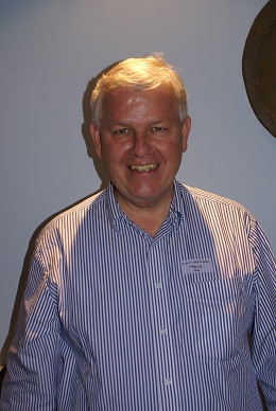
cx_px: 138
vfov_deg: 37.8
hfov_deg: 25.8
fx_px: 602
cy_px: 206
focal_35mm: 52
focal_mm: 35
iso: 400
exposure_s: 1/60
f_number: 5.6
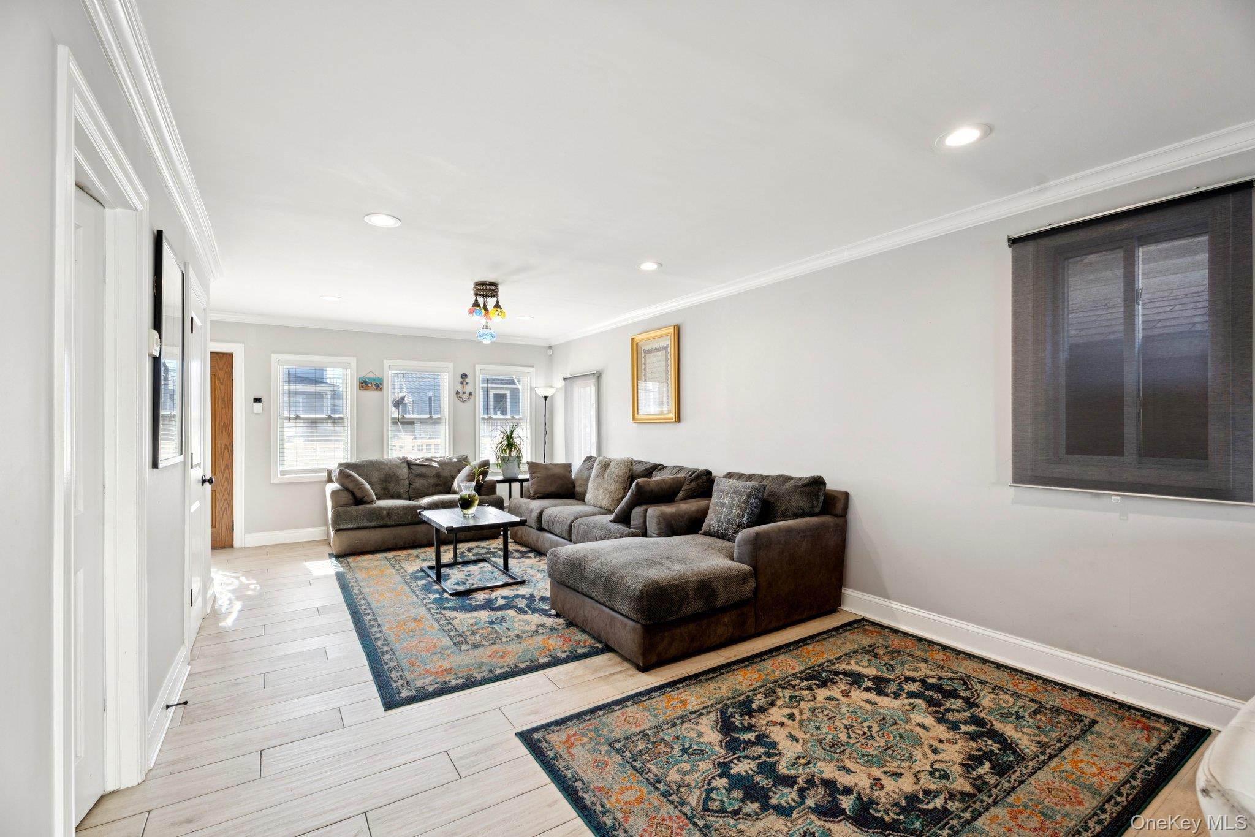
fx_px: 558
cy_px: 418
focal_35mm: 16
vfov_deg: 73.8
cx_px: 628
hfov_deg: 96.7
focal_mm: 16
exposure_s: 1/25
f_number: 8
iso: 400
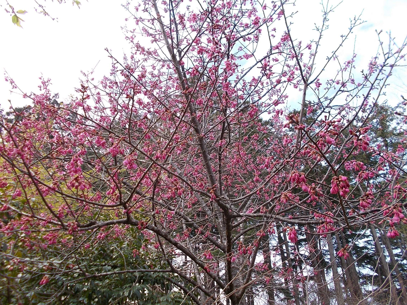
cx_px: 204
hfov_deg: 67.3
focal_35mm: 26
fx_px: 306
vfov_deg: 53.1
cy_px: 152
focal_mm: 4.6
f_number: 3.2
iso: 80
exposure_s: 1/320
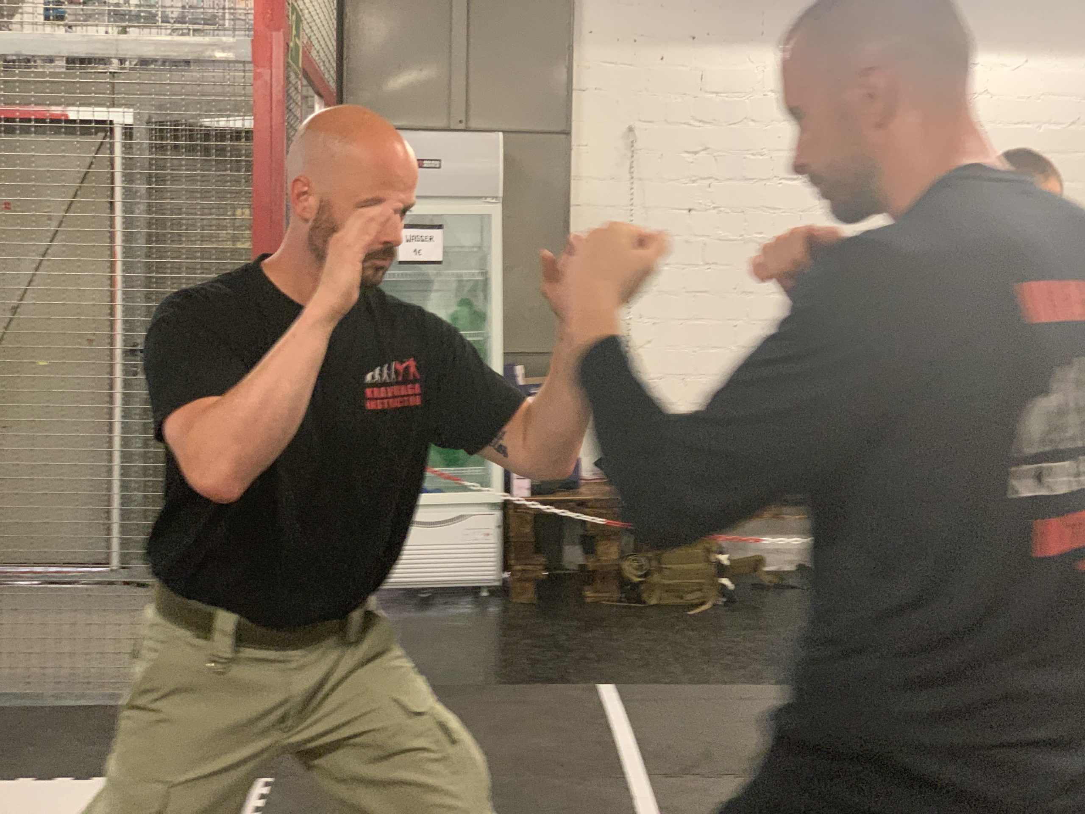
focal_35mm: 52
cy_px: 407
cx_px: 542
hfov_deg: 36.8
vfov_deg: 28.0
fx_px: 1630
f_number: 2.4
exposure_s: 1/50
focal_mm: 6
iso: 250
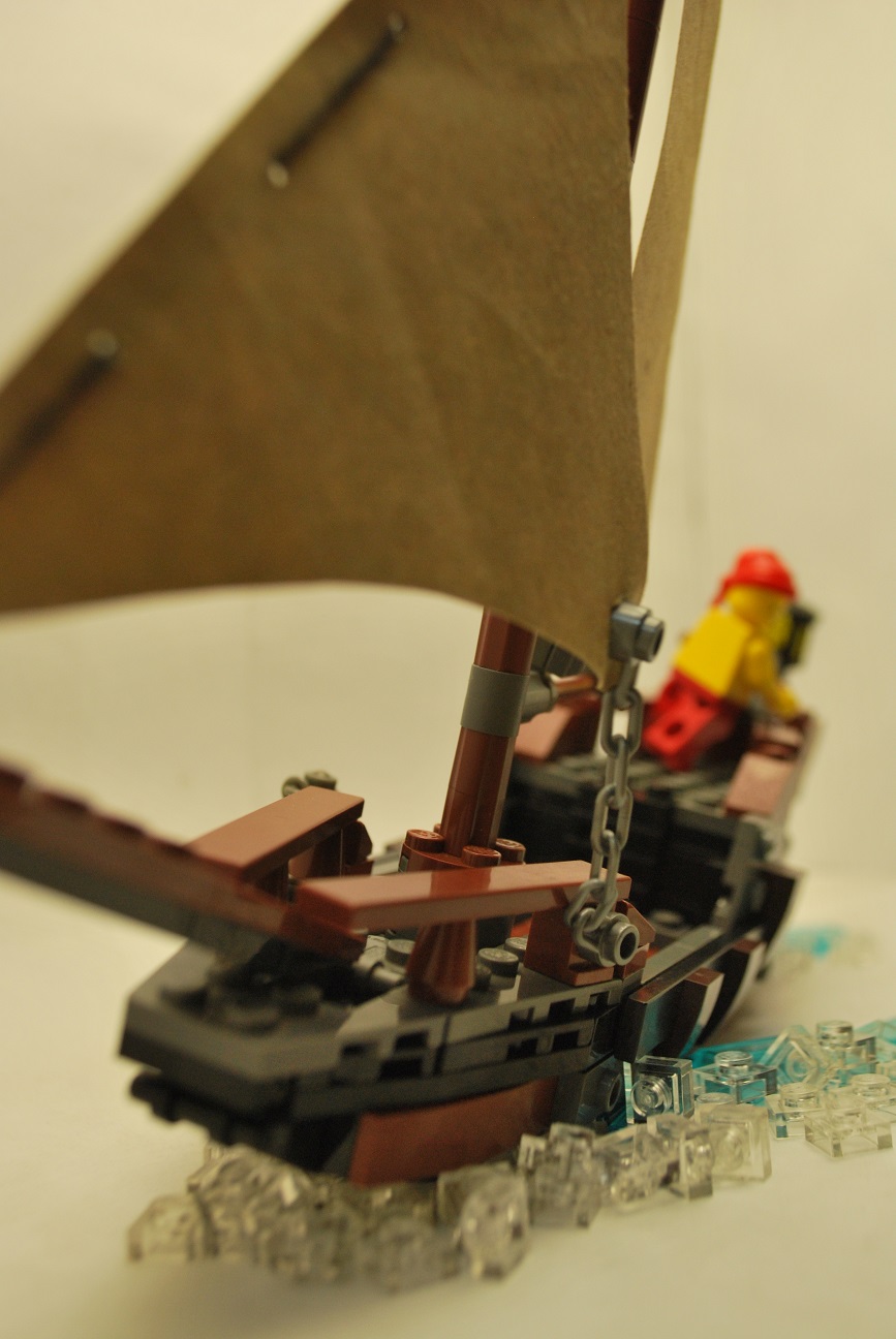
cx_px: 448
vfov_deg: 46.4
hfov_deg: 32.0
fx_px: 1564
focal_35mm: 42
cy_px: 670
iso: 400
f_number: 5.6
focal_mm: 28
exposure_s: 1/20
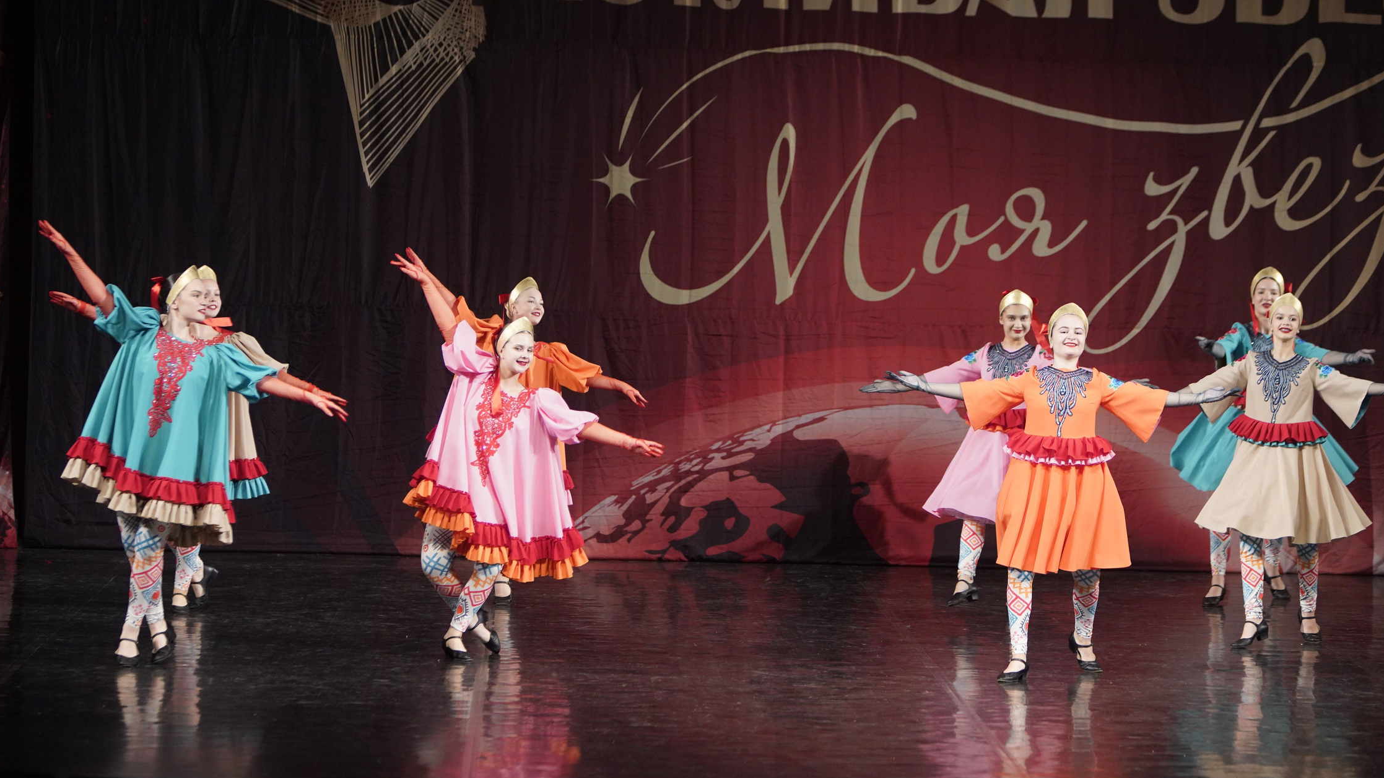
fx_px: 5064
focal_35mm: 138
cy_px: 275
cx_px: 747
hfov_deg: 15.6
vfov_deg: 8.8
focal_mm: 115
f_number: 2.8
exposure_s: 1/500
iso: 2500
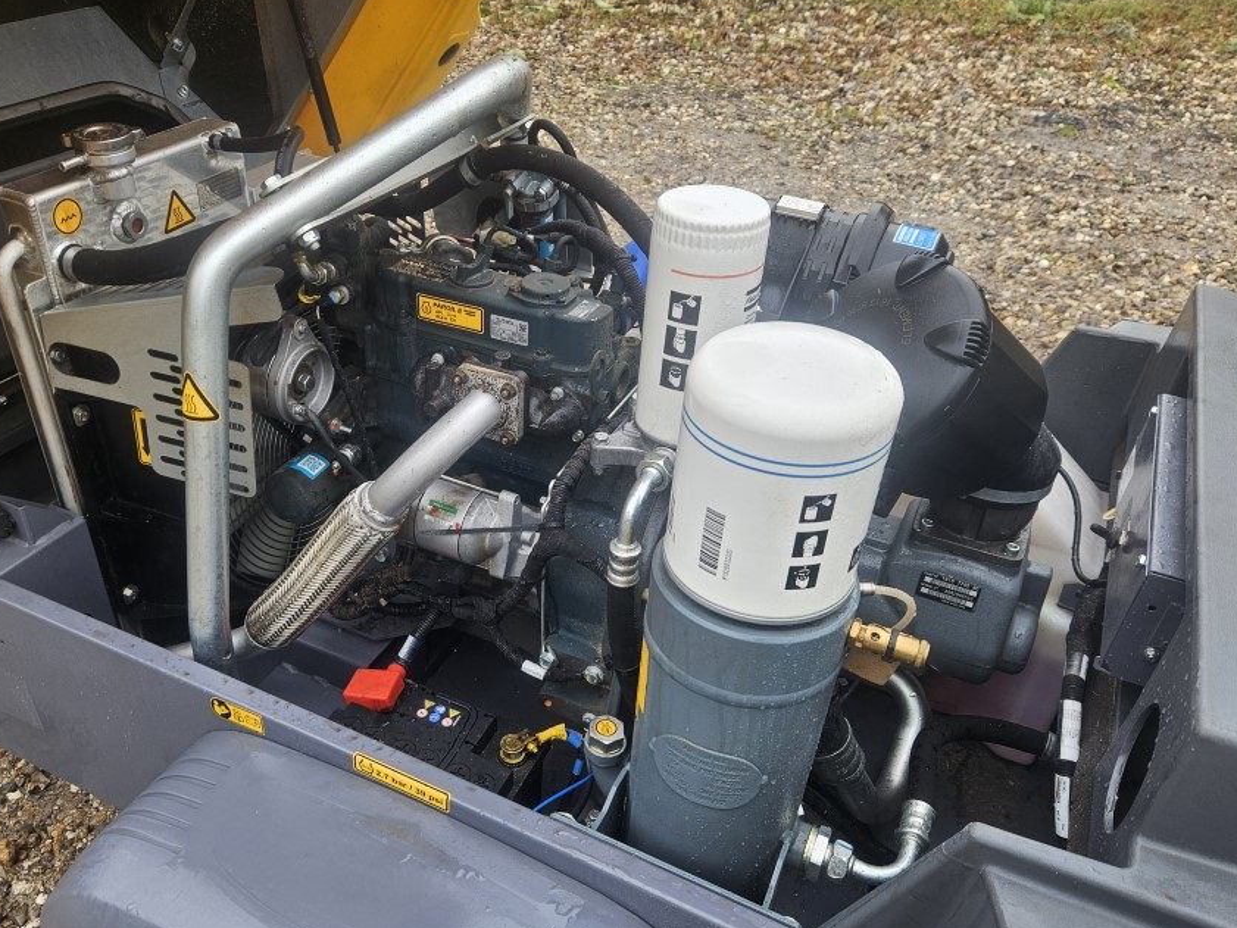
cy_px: 524
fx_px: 1001
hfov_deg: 63.2
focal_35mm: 28
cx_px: 543
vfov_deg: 49.6
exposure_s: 1/100
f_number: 1.8
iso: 40
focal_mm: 5.4
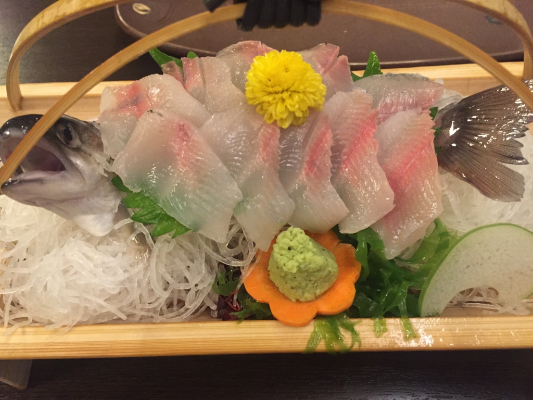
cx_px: 266
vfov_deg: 48.2
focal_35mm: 29
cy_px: 200
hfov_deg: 61.7
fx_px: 447
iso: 250
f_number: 2.2
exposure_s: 1/20
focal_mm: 4.15
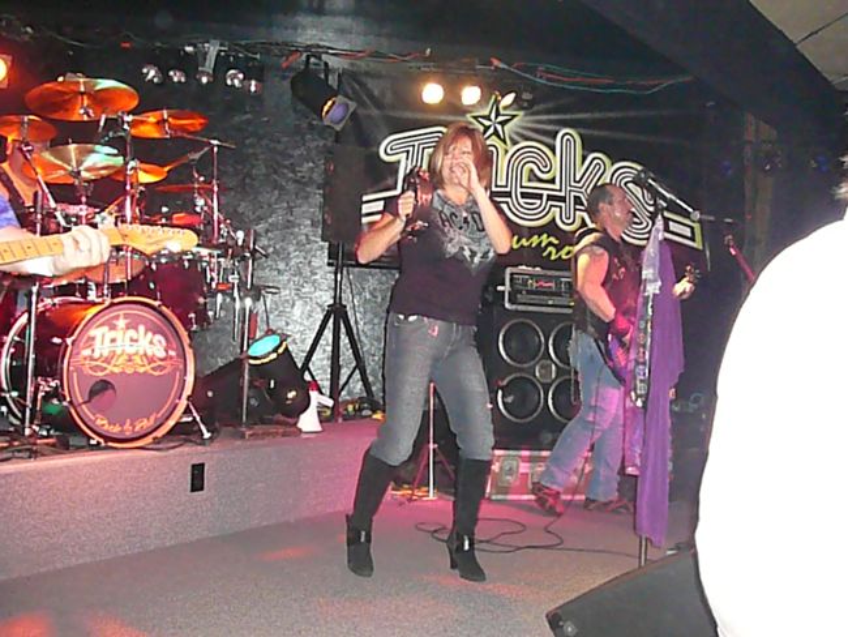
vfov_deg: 40.7
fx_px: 858
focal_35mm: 35
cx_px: 424
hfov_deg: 52.6
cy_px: 318
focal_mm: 5.2
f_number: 2.8
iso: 1250
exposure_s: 1/30
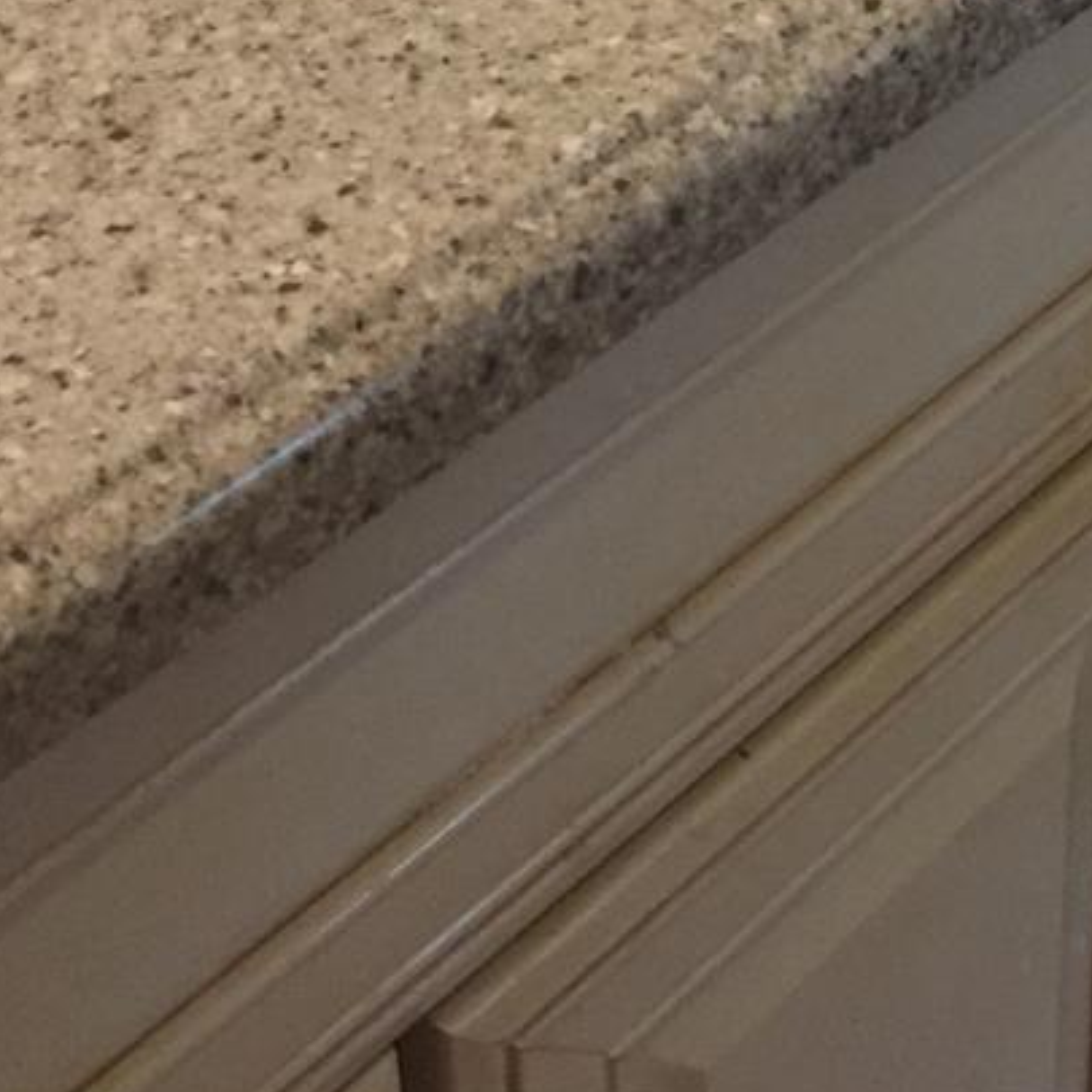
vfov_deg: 17.4
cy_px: -259
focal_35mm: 95
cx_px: 767
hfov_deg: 18.2
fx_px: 3391
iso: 200
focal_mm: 4.15
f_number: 2.2
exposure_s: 1/30
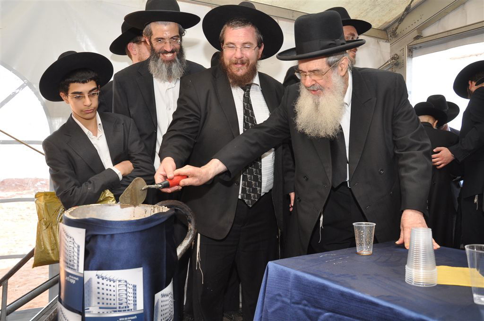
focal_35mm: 32
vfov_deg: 41.6
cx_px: 242
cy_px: 160
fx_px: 423
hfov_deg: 59.6
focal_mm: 21
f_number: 6.3
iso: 500
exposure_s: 1/60
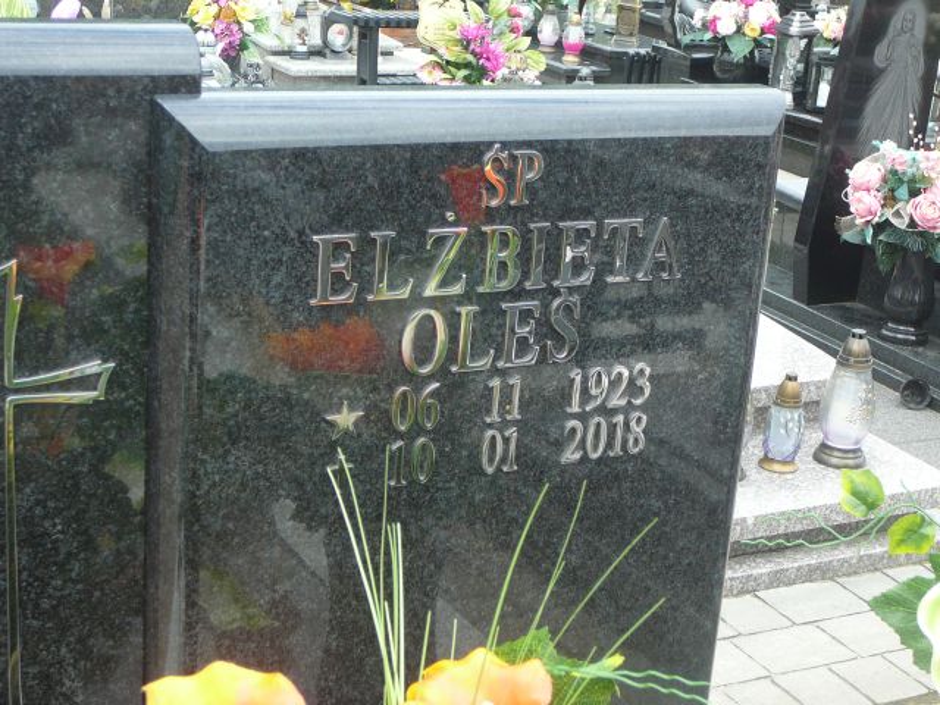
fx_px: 1602
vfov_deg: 24.8
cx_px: 470
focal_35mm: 59
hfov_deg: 32.7
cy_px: 352
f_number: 3.5
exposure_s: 1/100
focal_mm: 8.7
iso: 80
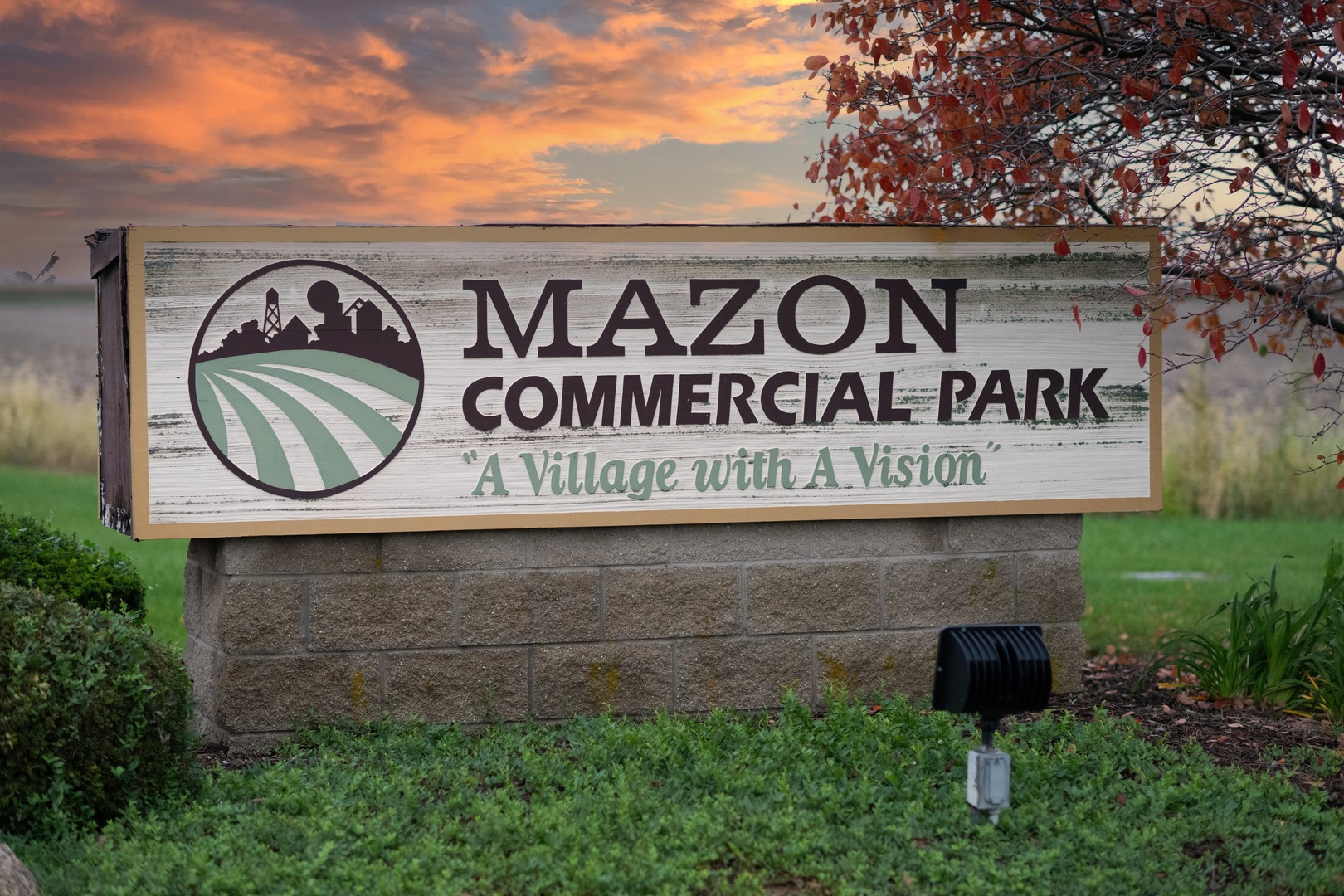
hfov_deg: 23.9
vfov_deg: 16.1
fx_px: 3173
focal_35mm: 85
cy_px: 448
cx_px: 672
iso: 2500
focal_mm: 85
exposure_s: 1/10000
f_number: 2.2
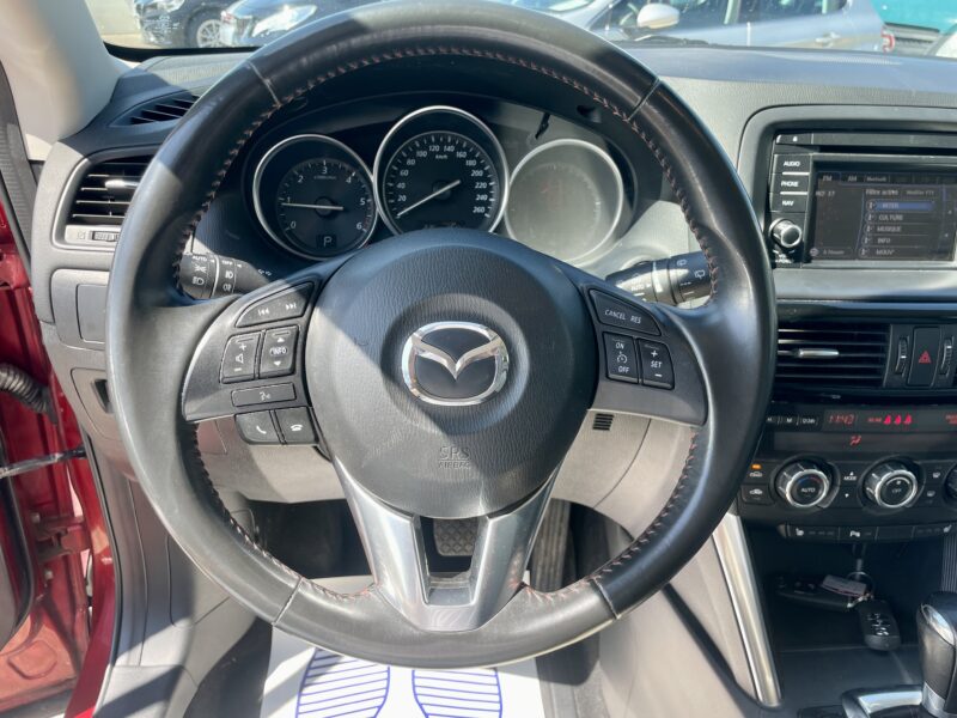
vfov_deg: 53.1
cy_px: 359
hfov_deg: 67.3
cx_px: 478
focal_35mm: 26
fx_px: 719
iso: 32
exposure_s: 1/307
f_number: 1.6
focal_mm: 4.2
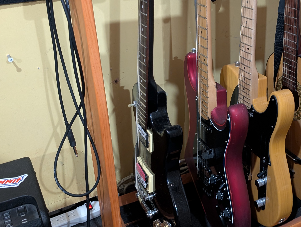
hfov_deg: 42.4
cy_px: 77
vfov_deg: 33.4
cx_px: 227
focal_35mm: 43
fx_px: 374
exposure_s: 1/24
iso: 804
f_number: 1.68
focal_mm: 6.9
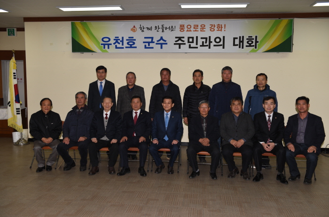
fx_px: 319
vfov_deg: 37.7
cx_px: 164
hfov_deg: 54.5
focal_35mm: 35
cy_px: 108
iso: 80
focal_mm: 35
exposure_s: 1/60
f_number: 4
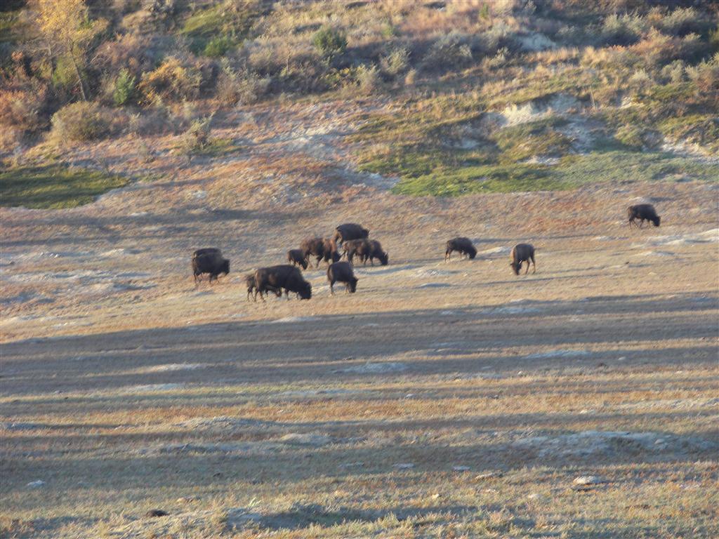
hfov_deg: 9.6
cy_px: 270
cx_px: 360
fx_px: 4300
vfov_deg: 7.2
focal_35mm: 207
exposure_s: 1/50
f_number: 3.6
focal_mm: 34.4
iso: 64
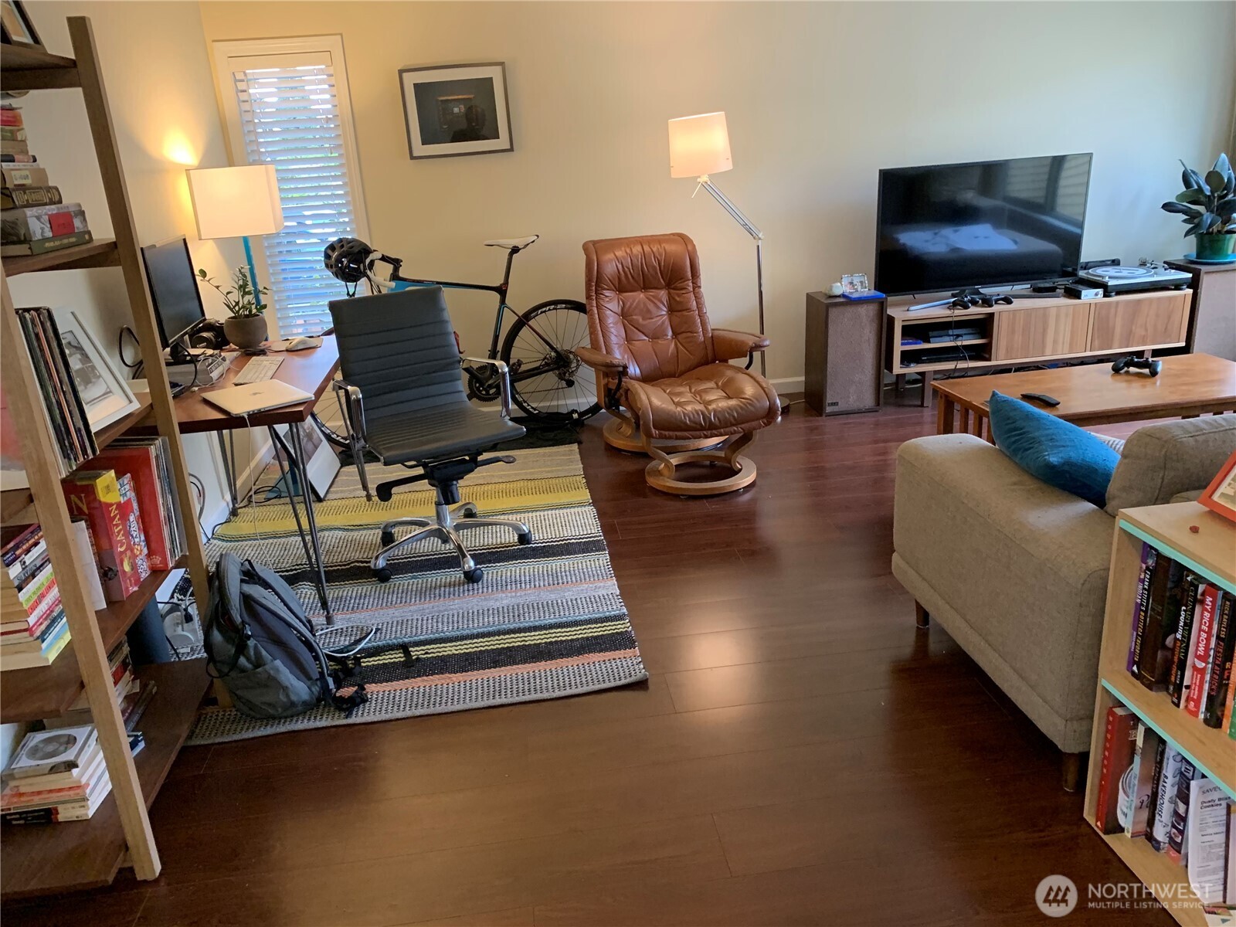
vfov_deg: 53.1
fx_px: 928
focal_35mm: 26
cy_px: 464
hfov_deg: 67.3
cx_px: 618
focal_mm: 4.25
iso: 250
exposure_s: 1/60
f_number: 1.8
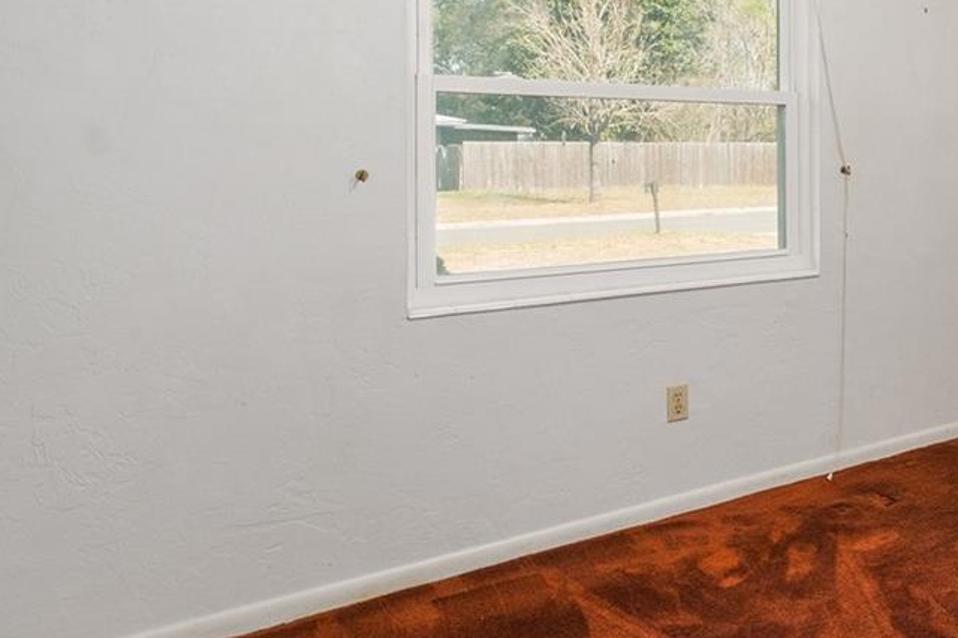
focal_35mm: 35
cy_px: 166
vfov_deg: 37.0
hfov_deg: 45.6
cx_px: 965
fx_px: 931
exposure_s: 1/6
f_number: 7.1
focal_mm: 14
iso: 500
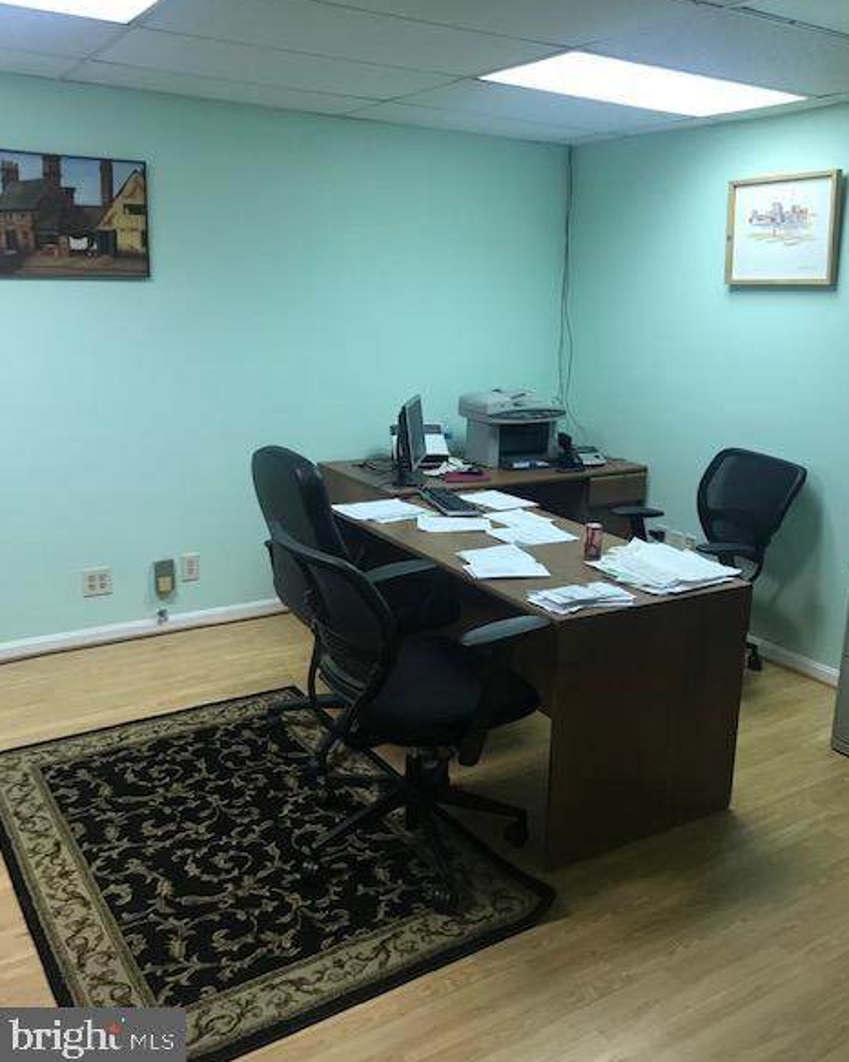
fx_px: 943
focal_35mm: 30
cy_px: 486
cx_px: 434
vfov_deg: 58.7
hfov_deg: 48.5
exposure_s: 1/24
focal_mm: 3.99
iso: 40
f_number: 1.8
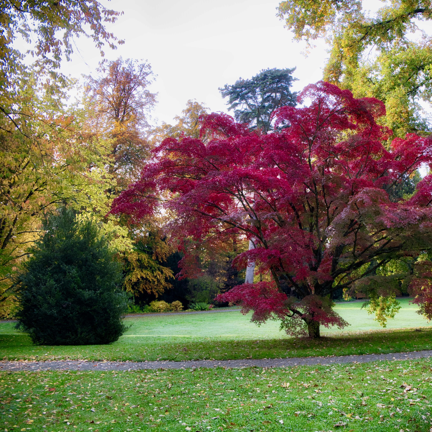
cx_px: 317
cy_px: 217
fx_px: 494
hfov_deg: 45.8
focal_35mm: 35
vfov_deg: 47.2
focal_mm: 18
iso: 250
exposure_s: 1/125
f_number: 2.8
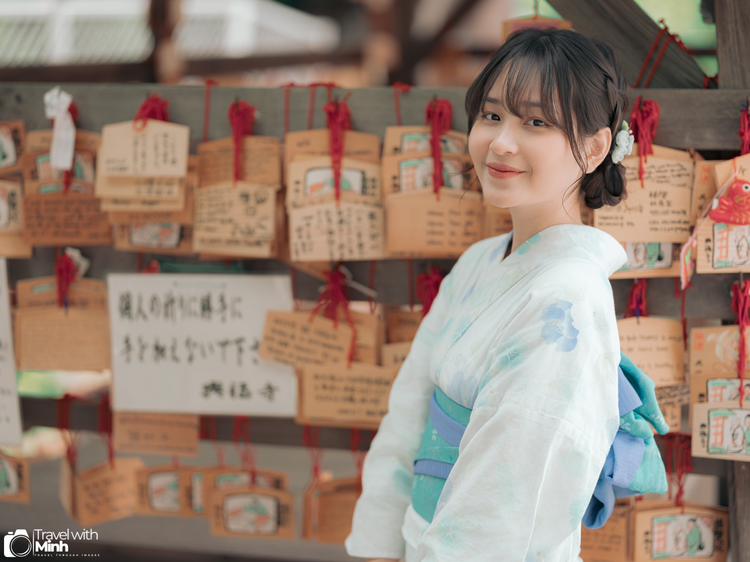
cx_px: 375
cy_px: 281
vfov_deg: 17.0
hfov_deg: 22.5
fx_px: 1885
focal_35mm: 87
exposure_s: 1/400
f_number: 2
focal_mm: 110
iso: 200
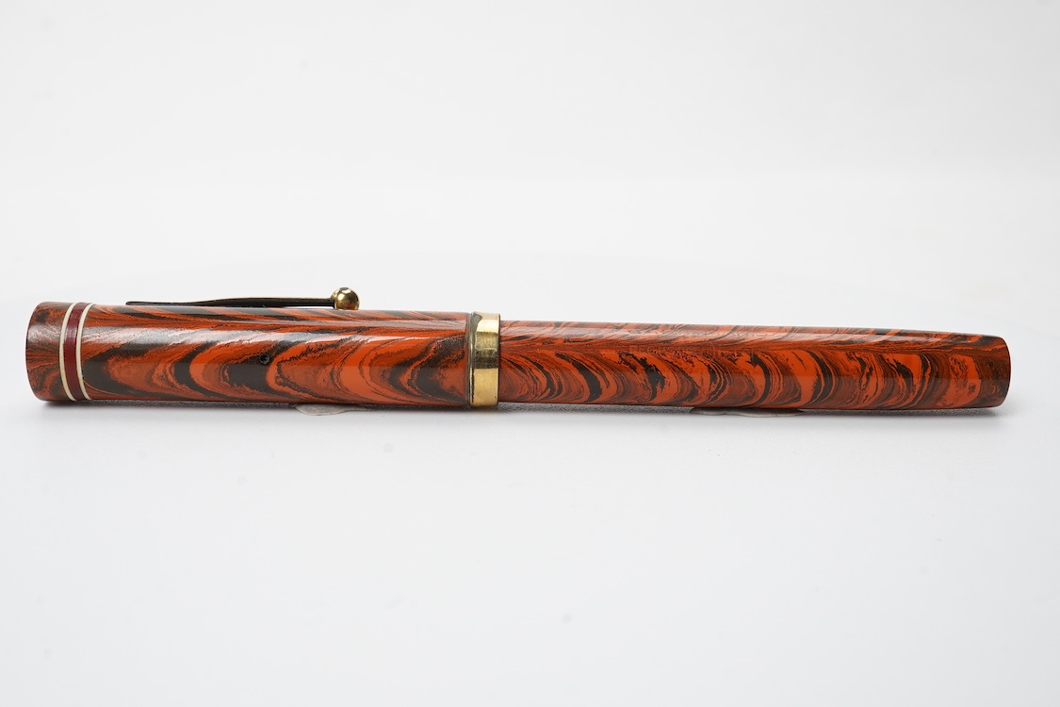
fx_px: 1325
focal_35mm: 45
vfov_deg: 29.9
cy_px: 354
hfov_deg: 43.6
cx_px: 530
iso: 640
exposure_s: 1/100
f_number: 22
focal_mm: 30
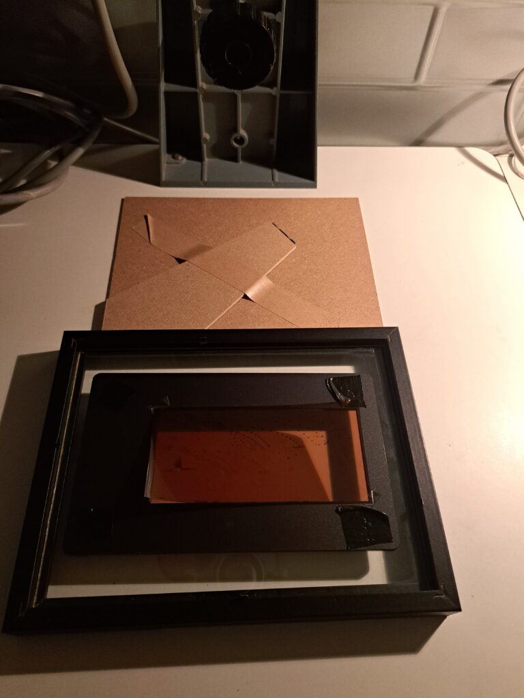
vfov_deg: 71.6
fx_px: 484
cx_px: 262
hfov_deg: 56.8
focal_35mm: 24
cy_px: 349
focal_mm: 5.23
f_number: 1.8
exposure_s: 1/50
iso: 250
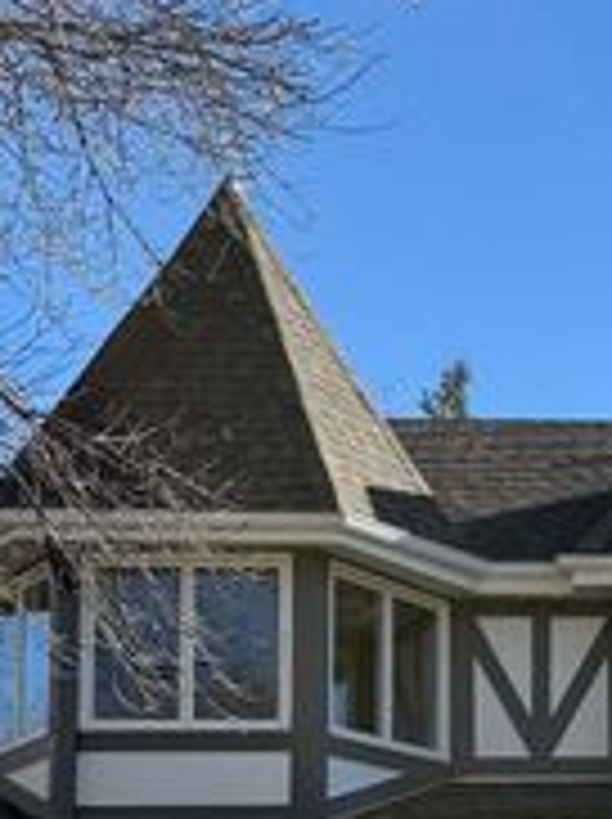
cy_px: 835
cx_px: 688
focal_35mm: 88
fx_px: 2079
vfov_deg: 21.4
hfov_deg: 16.2
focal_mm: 6.76
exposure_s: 1/3145
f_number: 1.78
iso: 80
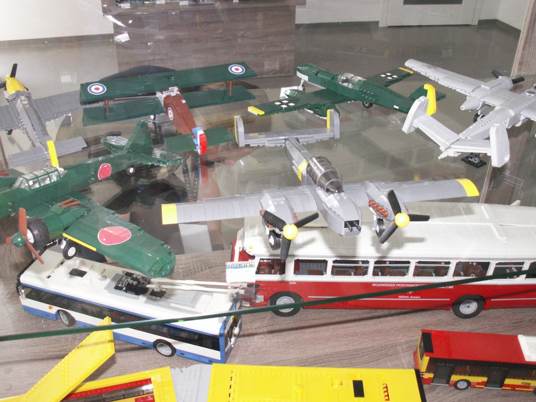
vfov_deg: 40.7
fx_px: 542
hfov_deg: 52.6
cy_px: 201
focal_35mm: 35
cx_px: 268
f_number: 2.8
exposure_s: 1/60
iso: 160
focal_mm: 5.86
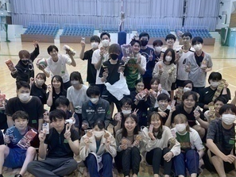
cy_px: 114
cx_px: 125
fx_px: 239
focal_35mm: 35
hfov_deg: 52.6
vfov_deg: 40.4
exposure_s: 1/50
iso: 250
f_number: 1.6
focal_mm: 4.2
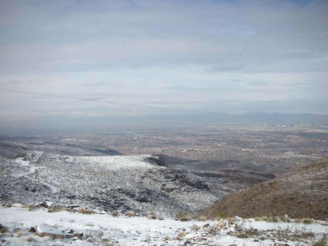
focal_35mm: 35
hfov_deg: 52.6
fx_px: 332
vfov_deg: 40.7
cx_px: 164
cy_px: 123
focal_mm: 5.8
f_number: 7.9
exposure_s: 1/150
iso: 50
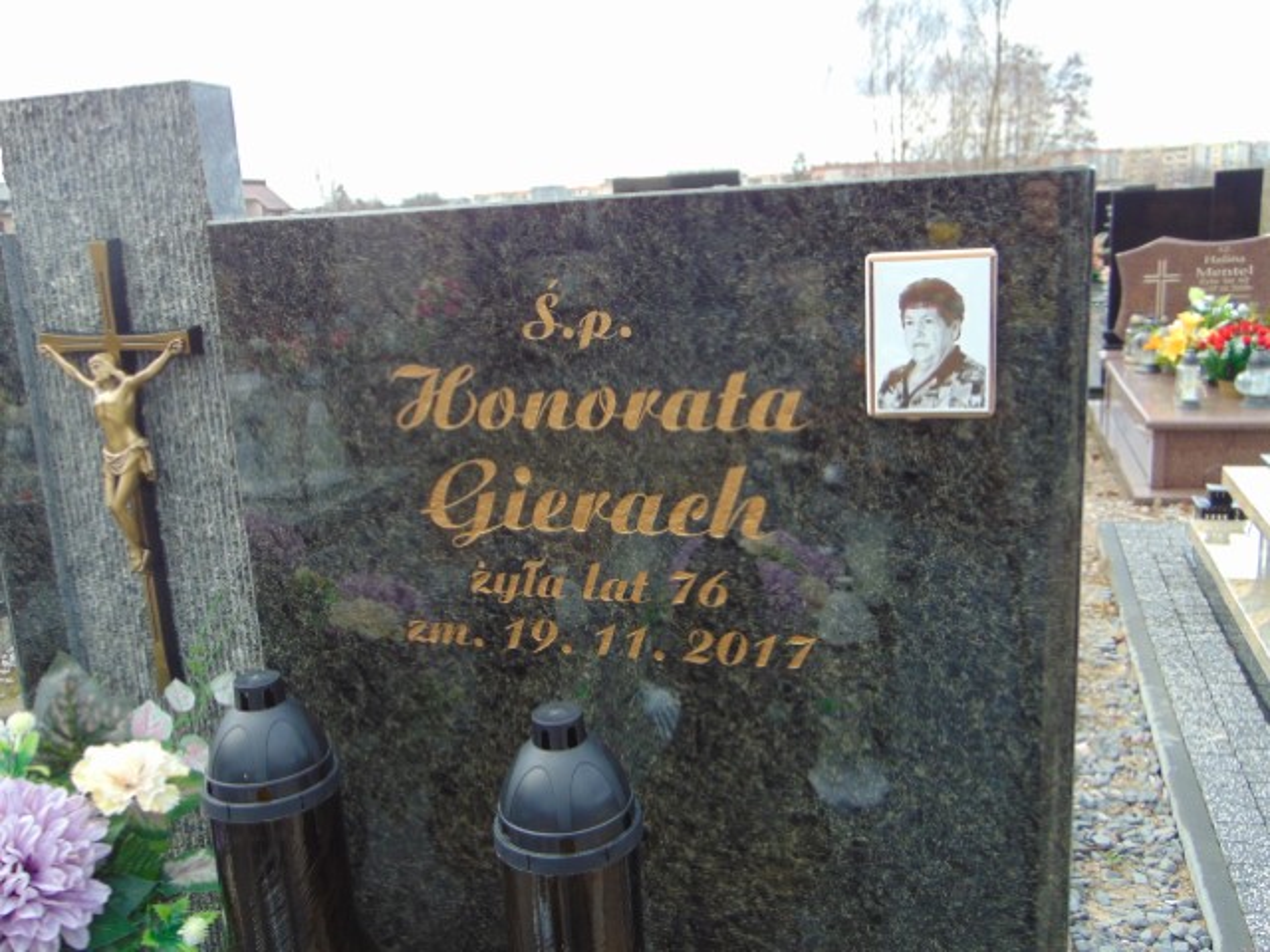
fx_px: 1101
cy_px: 476
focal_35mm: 30
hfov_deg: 60.0
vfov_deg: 46.8
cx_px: 635
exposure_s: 1/80
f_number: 3.1
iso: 80
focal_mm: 5.4
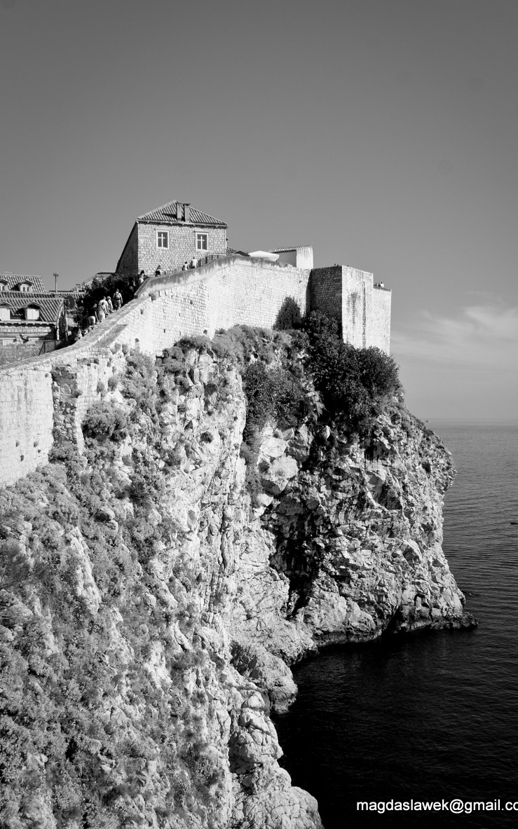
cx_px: 274
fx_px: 700
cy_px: 411
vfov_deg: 61.2
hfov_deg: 40.6
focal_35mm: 31
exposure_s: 1/200
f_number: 10
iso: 100
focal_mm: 20
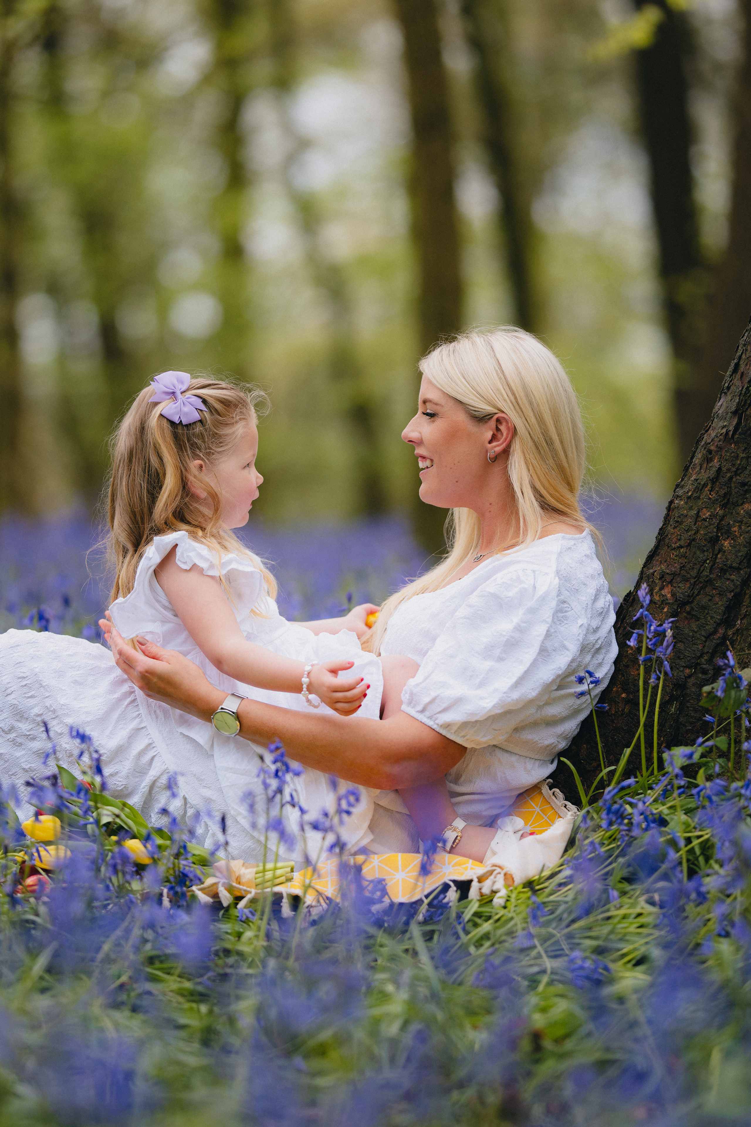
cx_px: 376
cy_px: 564
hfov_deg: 10.2
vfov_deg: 15.2
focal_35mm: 135
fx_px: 4224
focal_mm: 135
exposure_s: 1/320
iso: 100
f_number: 1.8
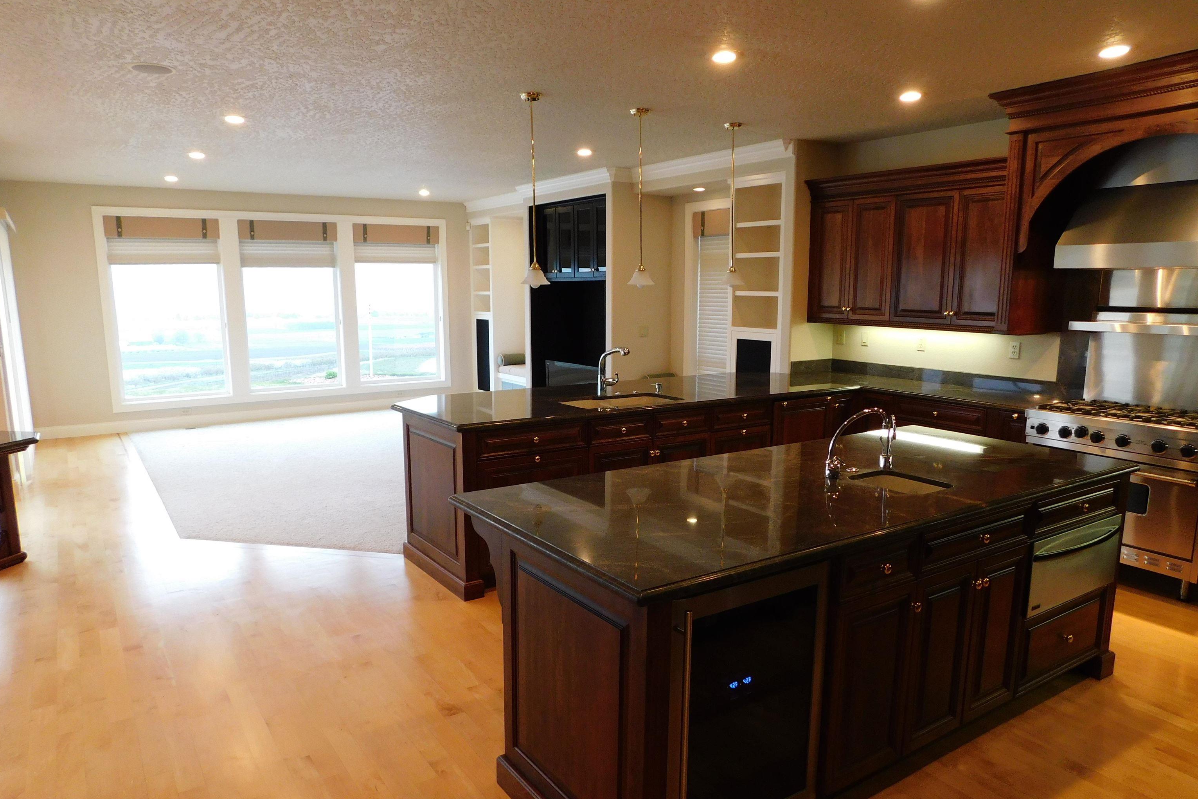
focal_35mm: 24
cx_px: 598
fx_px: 799
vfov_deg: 53.1
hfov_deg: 73.7
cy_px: 422
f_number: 3
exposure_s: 1/30
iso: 250
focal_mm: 4
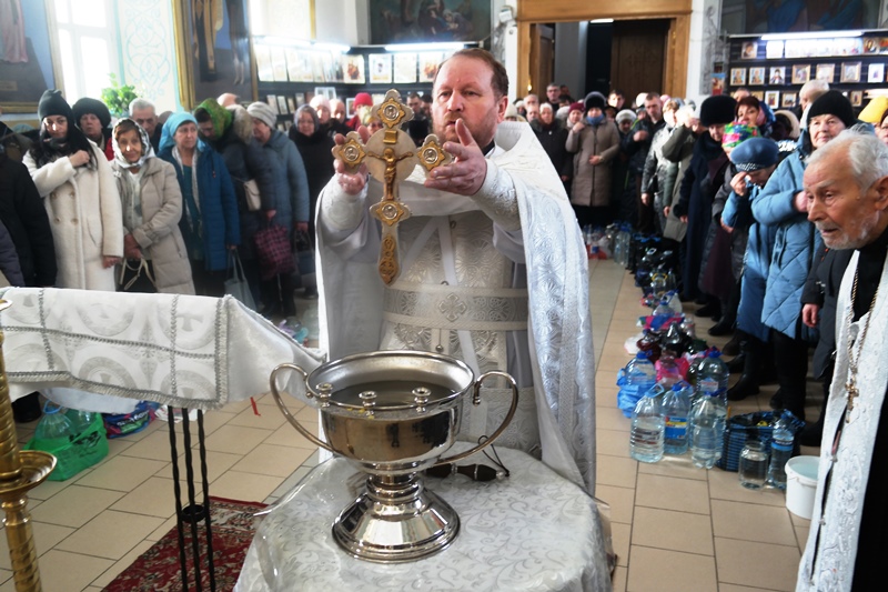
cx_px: 444
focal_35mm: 30
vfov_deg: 43.6
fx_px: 740
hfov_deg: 61.9
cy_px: 296
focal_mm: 20
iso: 400
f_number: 3.5
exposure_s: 1/40
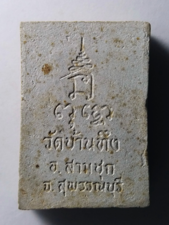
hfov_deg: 51.4
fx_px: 176
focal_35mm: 27
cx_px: 84
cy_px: 112
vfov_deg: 65.3
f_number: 1.9
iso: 80
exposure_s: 1/100
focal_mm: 3.7
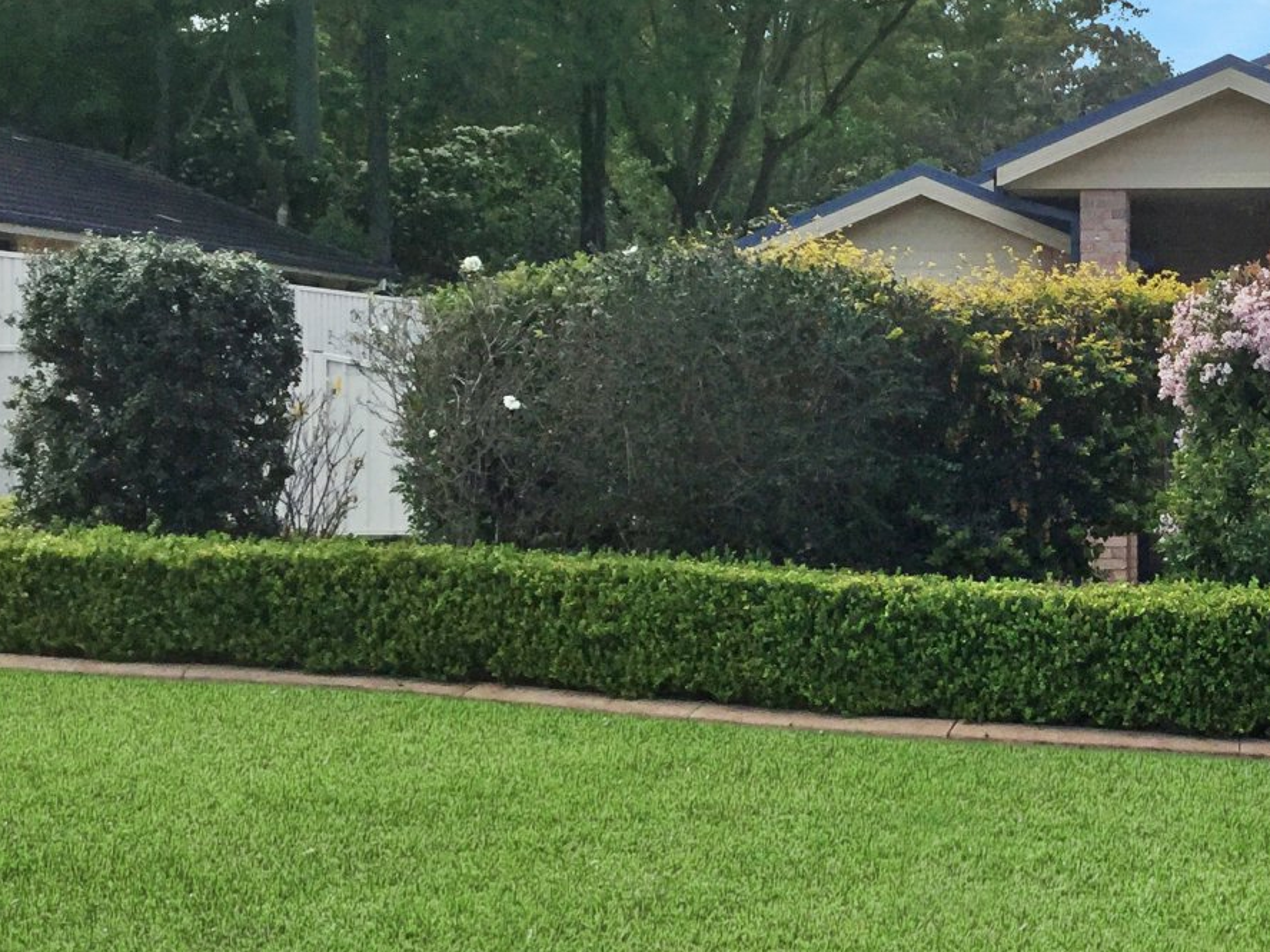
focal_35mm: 67
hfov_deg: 27.3
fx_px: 2458
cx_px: 1269
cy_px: 365
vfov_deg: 21.9
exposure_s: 1/684
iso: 25
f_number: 2.4
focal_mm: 3.3
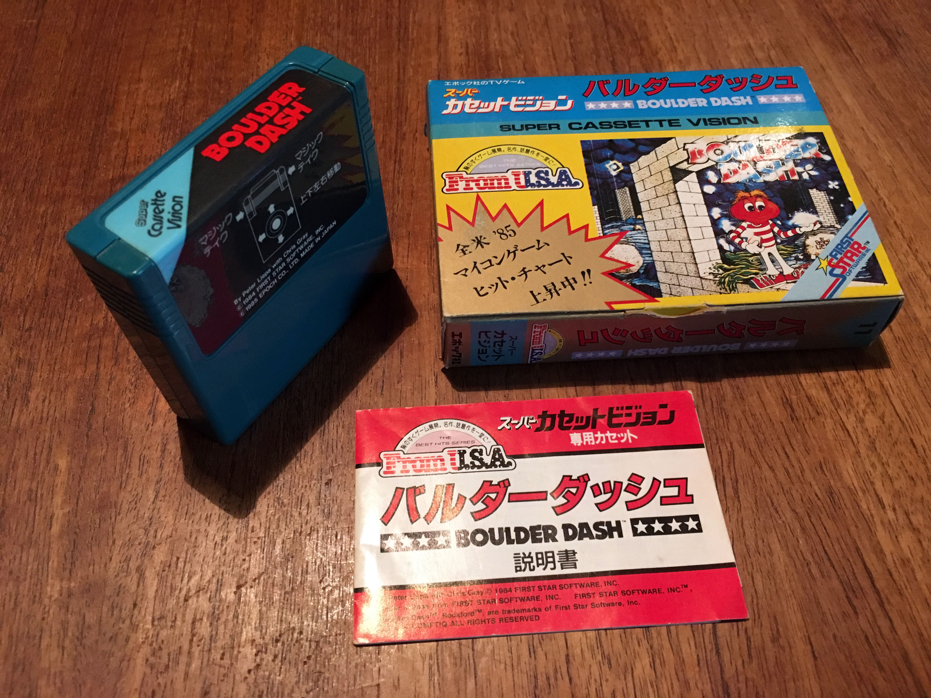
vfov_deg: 48.2
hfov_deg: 61.7
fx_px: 780
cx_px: 466
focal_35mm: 29
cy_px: 349
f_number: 2.2
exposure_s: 1/17
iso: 200
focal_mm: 4.15
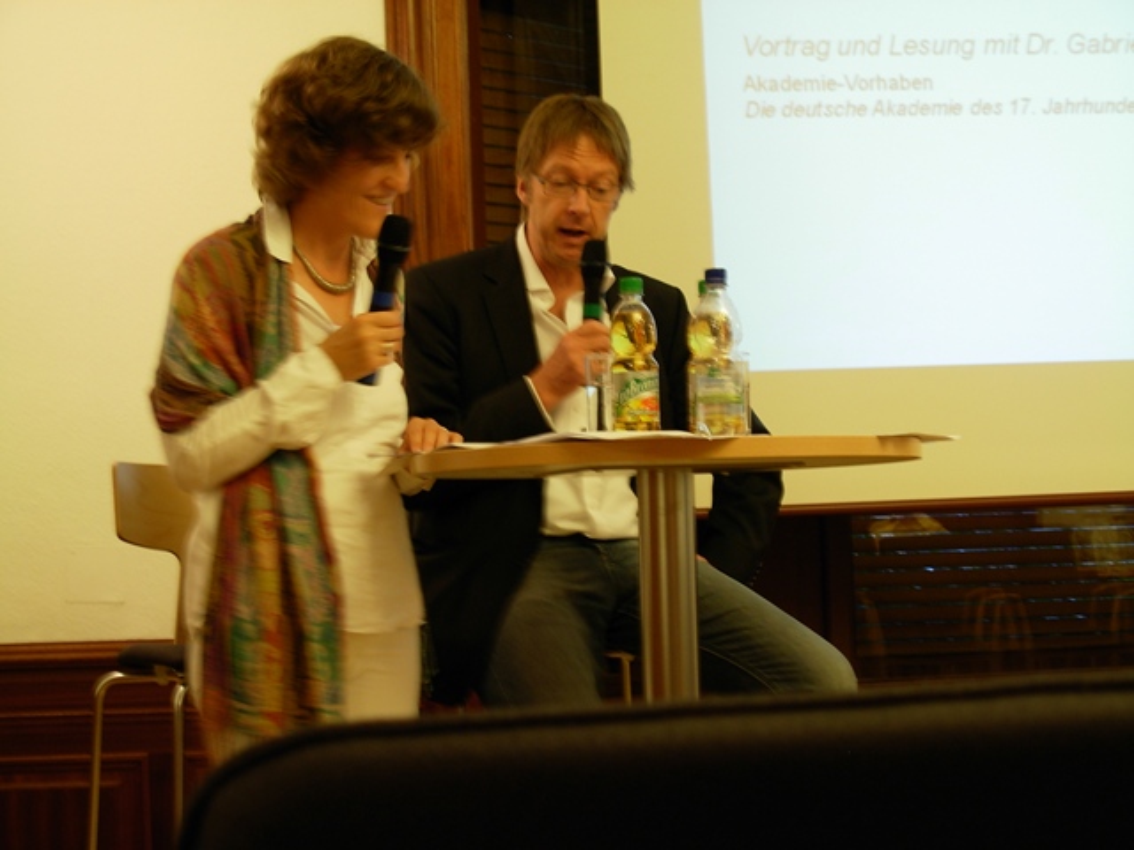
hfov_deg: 25.7
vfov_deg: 19.4
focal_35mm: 76
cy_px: 425
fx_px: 2490
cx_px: 567
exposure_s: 1/6.1
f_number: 3.6
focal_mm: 12.5
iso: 79
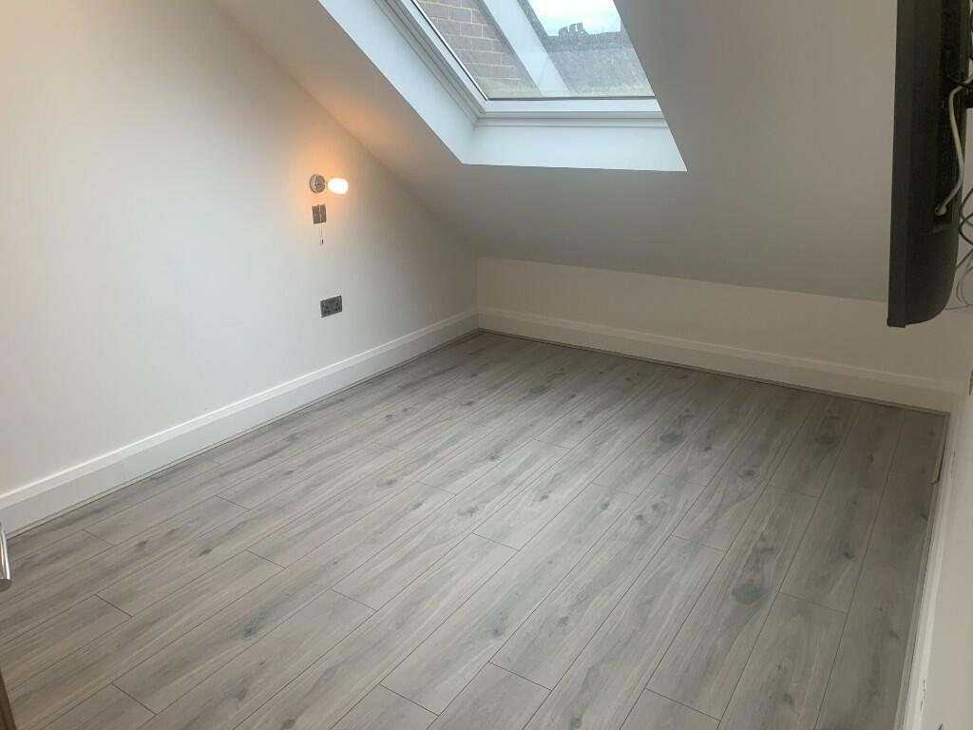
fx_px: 731
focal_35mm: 26
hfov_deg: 67.3
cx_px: 486
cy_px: 365
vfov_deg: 53.1
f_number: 1.8
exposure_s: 1/100
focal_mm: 4.25
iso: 50
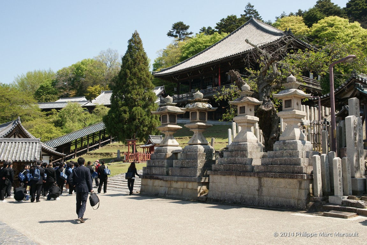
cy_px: 122
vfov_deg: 37.9
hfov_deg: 54.4
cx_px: 184
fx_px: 357
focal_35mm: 35
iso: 400
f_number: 11
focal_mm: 35
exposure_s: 1/250
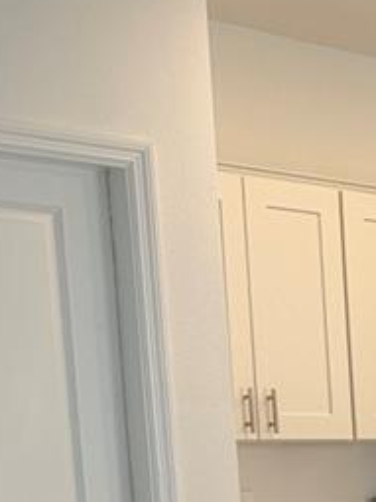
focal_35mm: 113
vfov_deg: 16.2
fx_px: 1638
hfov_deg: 11.3
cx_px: 856
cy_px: 713
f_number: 1.78
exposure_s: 1/134
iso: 80
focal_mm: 6.76
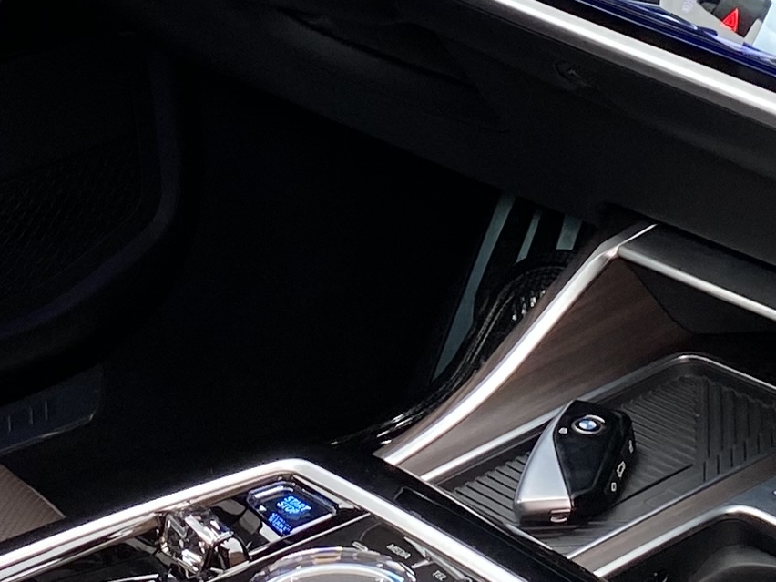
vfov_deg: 11.9
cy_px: -45
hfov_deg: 16.0
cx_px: 330
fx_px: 2757
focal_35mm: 123
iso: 64
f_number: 1.8
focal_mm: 4.25
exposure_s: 1/122
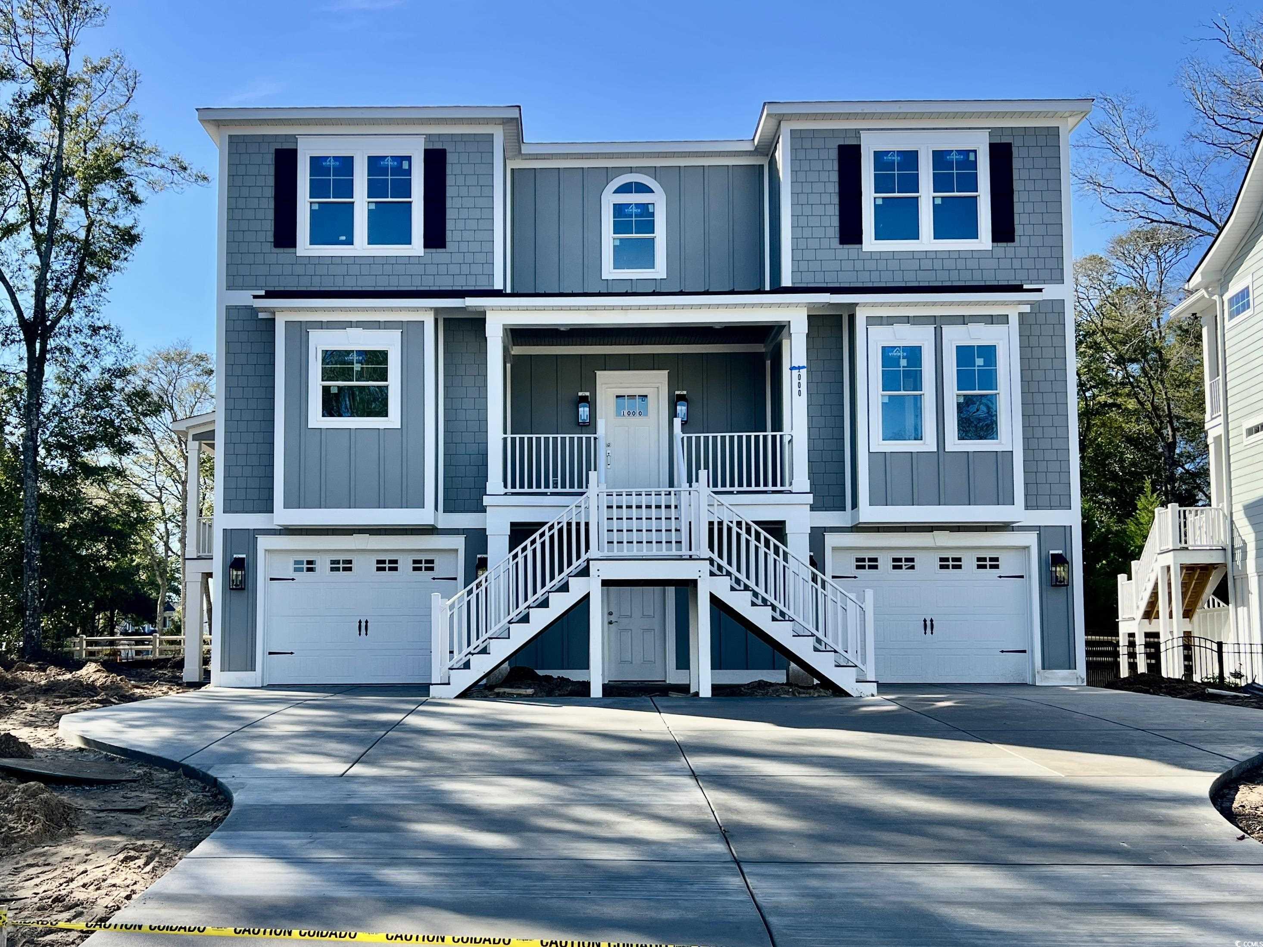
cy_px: 474
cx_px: 632
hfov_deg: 67.3
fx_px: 949
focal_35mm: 26
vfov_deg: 53.1
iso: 50
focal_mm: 5.7
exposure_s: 1/1934
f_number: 1.5
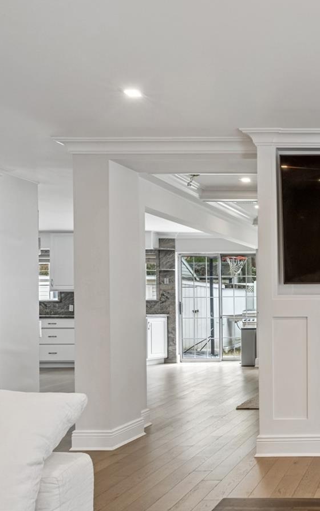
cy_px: 307
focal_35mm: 35
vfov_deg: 54.9
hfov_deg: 29.9
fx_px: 488
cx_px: 402
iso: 640
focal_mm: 15
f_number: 14
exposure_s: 1/25
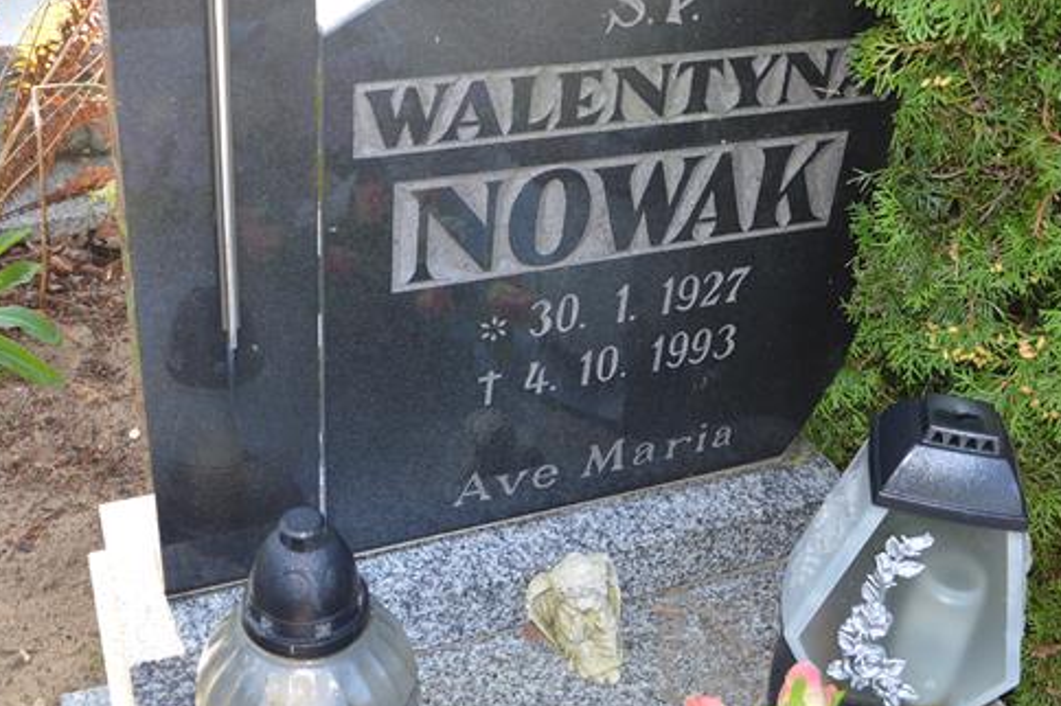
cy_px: 283
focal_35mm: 42
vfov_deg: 32.0
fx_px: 1227
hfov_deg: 46.8
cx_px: 511
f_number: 4
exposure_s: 1/125
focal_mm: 21
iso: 200
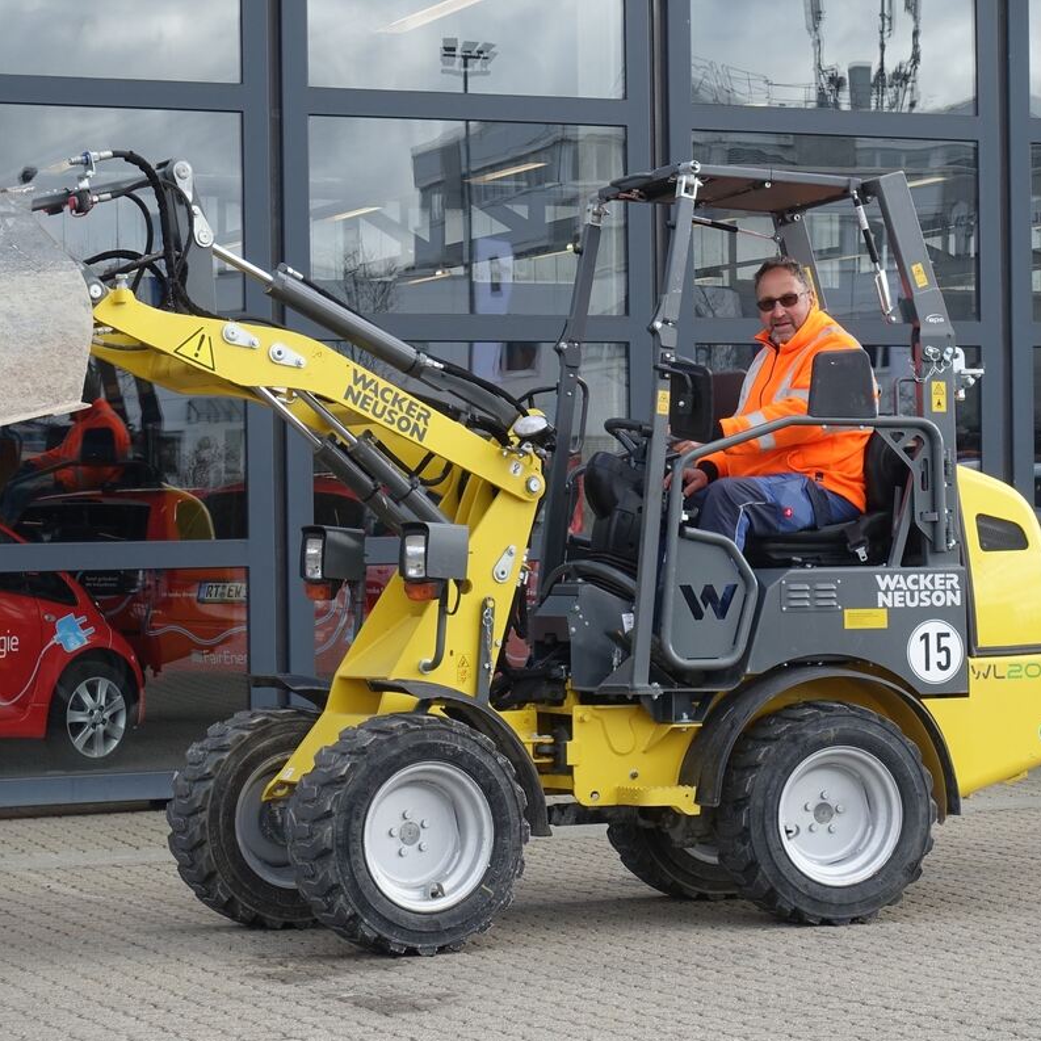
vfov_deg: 19.3
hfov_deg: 19.3
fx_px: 3062
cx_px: 450
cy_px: 524
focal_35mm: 90
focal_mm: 25.7
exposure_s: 1/200
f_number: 5.6
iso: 200
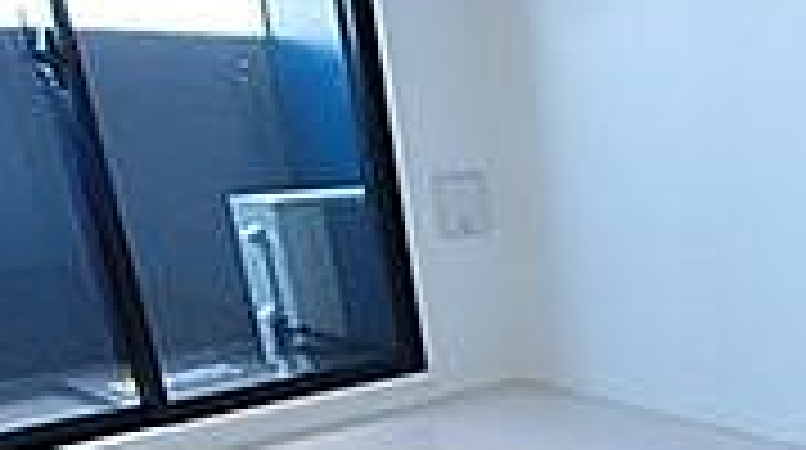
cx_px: 752
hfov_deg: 41.3
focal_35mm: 45
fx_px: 960
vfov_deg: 23.0
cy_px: 610
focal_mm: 8
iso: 800
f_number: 4.5
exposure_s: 1/80
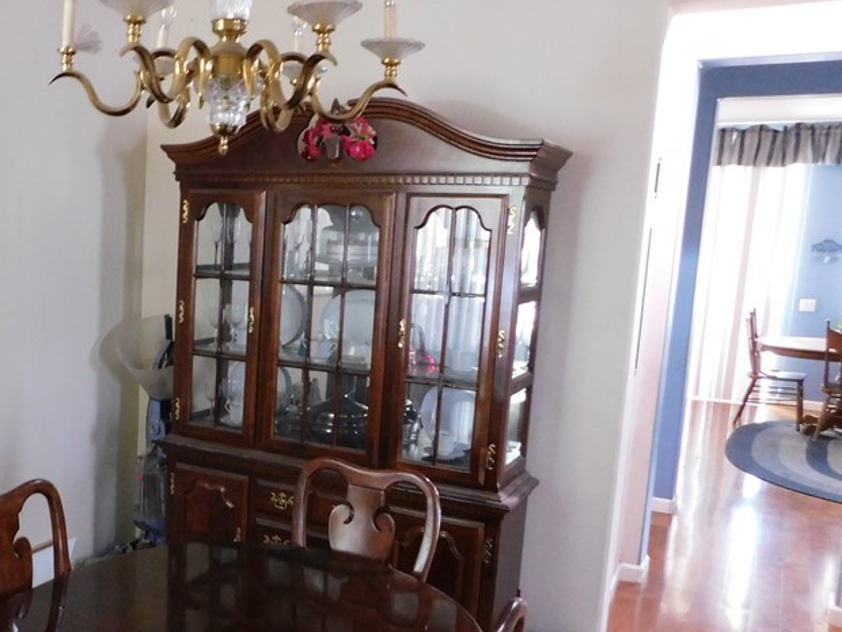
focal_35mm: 38
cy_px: 366
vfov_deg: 37.6
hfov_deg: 46.2
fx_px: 924
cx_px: 158
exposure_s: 1/8
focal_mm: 4
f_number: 3
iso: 560
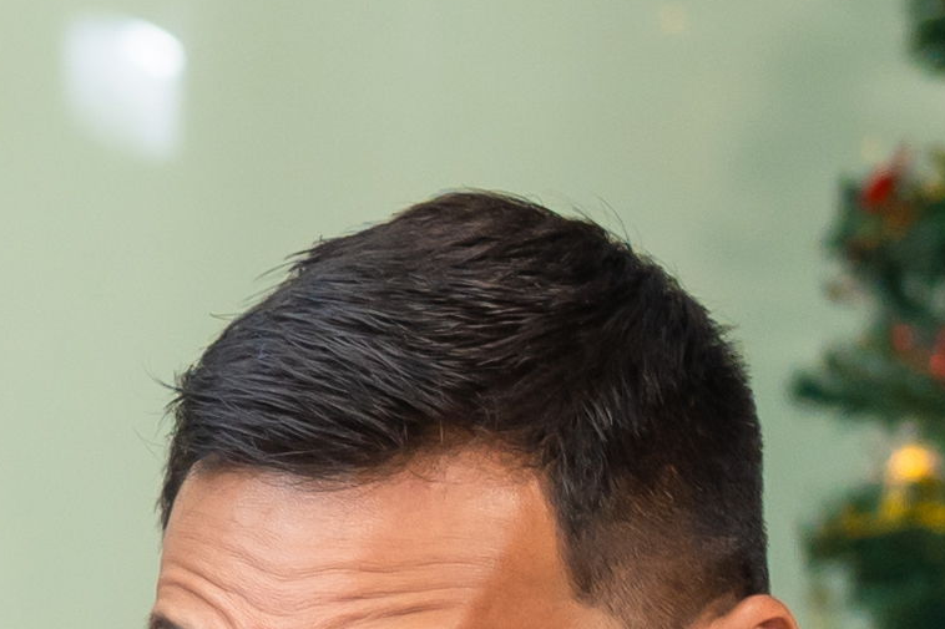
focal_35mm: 456
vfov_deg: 3.0
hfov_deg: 4.4
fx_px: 11967
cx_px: -1373
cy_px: 1028
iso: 400
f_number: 2.8
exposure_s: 1/200
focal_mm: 50
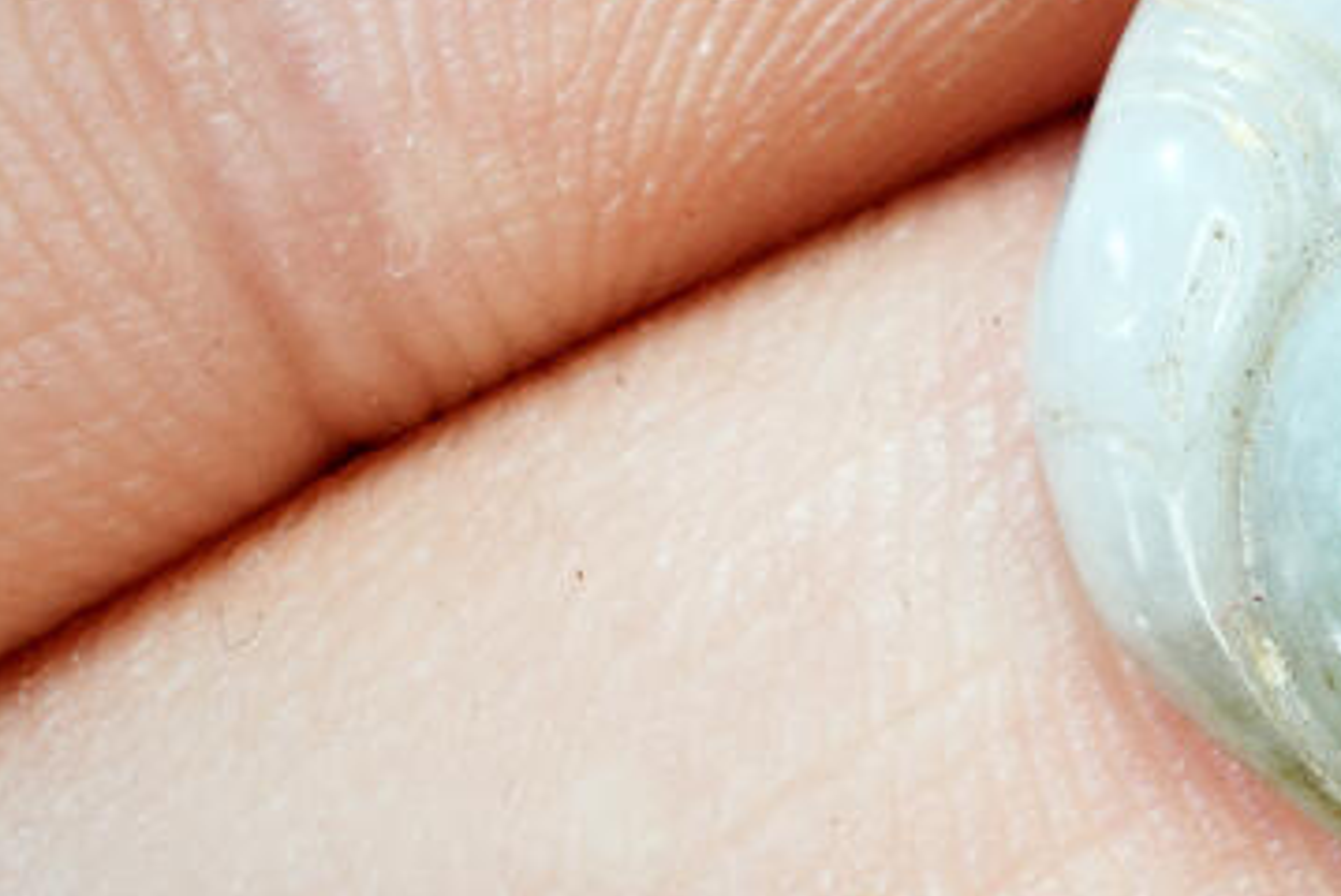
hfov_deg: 3.4
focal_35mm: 612
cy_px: -15
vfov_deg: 2.3
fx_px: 22815
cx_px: 2066
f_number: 18
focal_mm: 105
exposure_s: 1/160
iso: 100
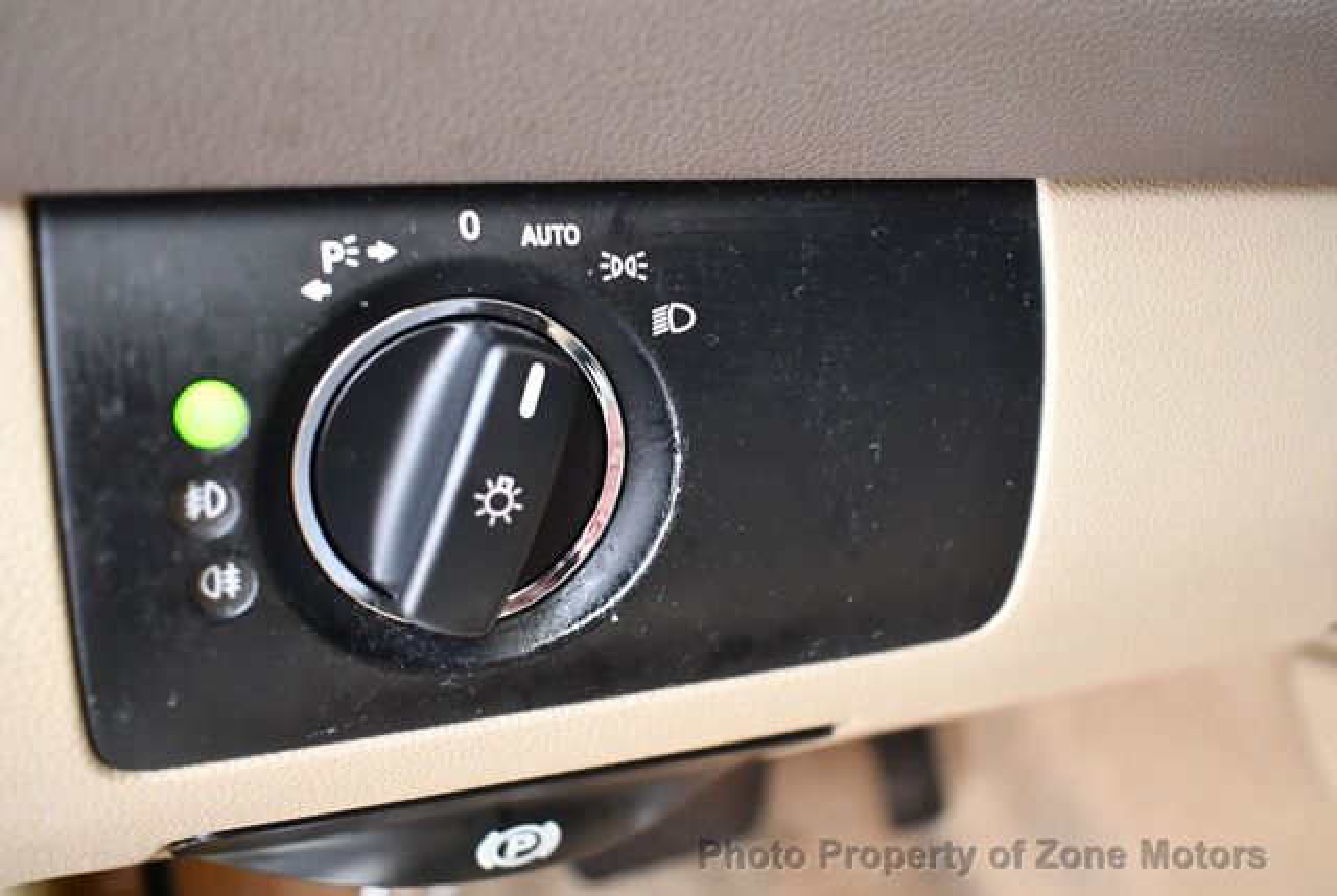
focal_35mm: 36
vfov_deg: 37.0
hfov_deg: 53.1
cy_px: 448
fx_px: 1339
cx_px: 668
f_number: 3.5
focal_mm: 18
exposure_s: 1/80
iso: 3200
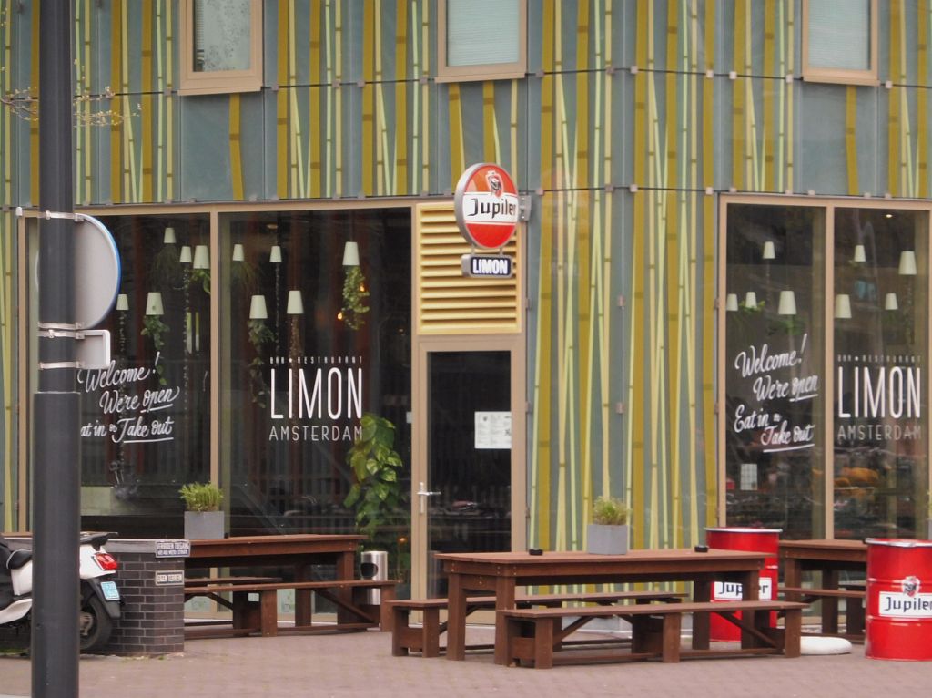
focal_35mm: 231
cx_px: 466
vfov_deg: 6.4
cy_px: 349
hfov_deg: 8.6
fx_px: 6214
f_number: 5.6
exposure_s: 1/125
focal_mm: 41.3
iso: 400
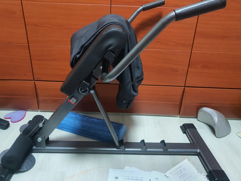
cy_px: 90
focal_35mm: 26
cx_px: 120
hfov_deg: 67.3
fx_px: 181
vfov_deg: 53.1
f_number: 1.5
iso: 500
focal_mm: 4.3
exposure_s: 1/24
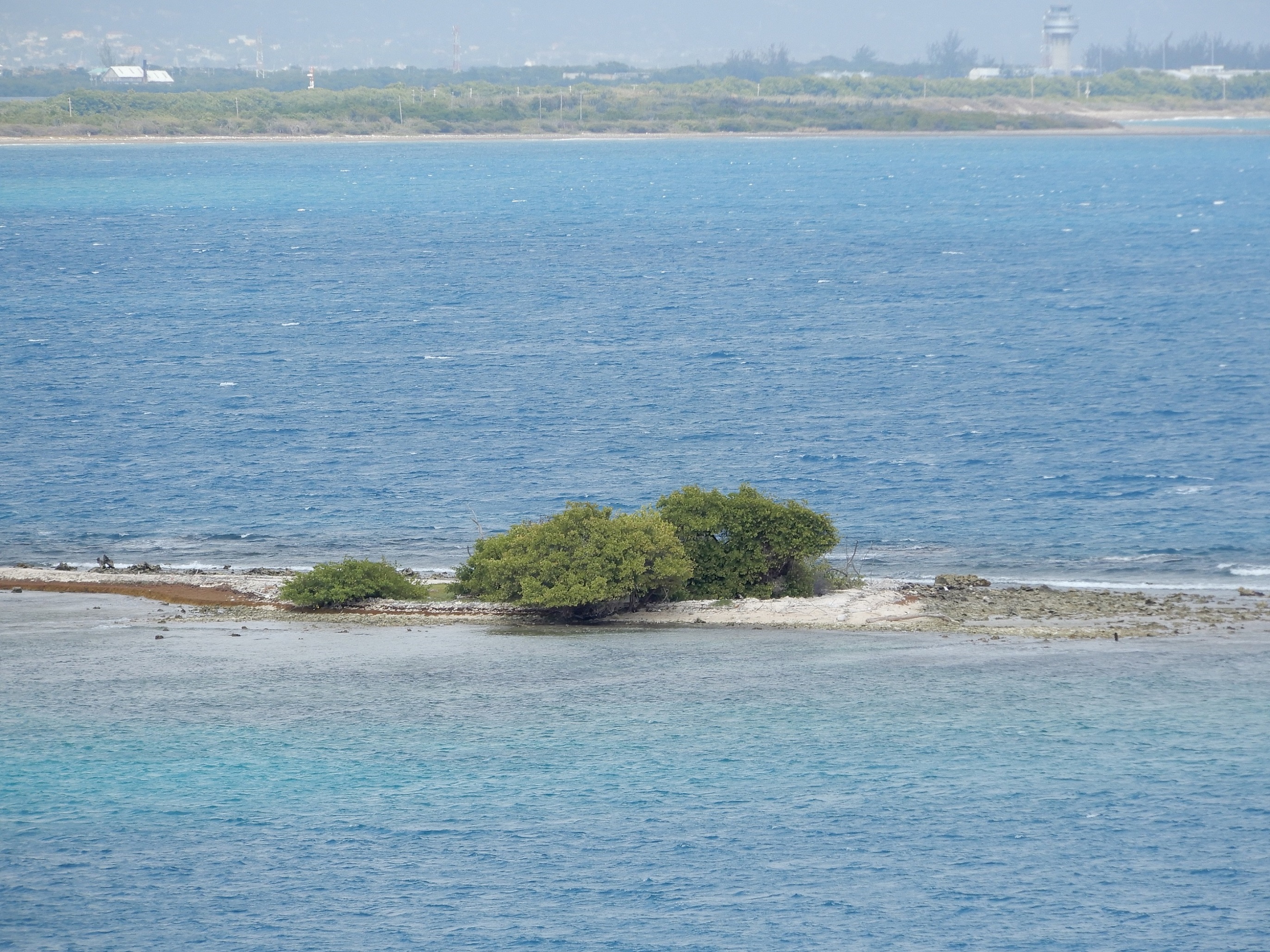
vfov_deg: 3.7
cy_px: 476
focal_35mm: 400
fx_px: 14675
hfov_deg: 5.0
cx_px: 635
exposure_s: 1/200
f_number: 6.3
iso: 80
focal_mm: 71.4
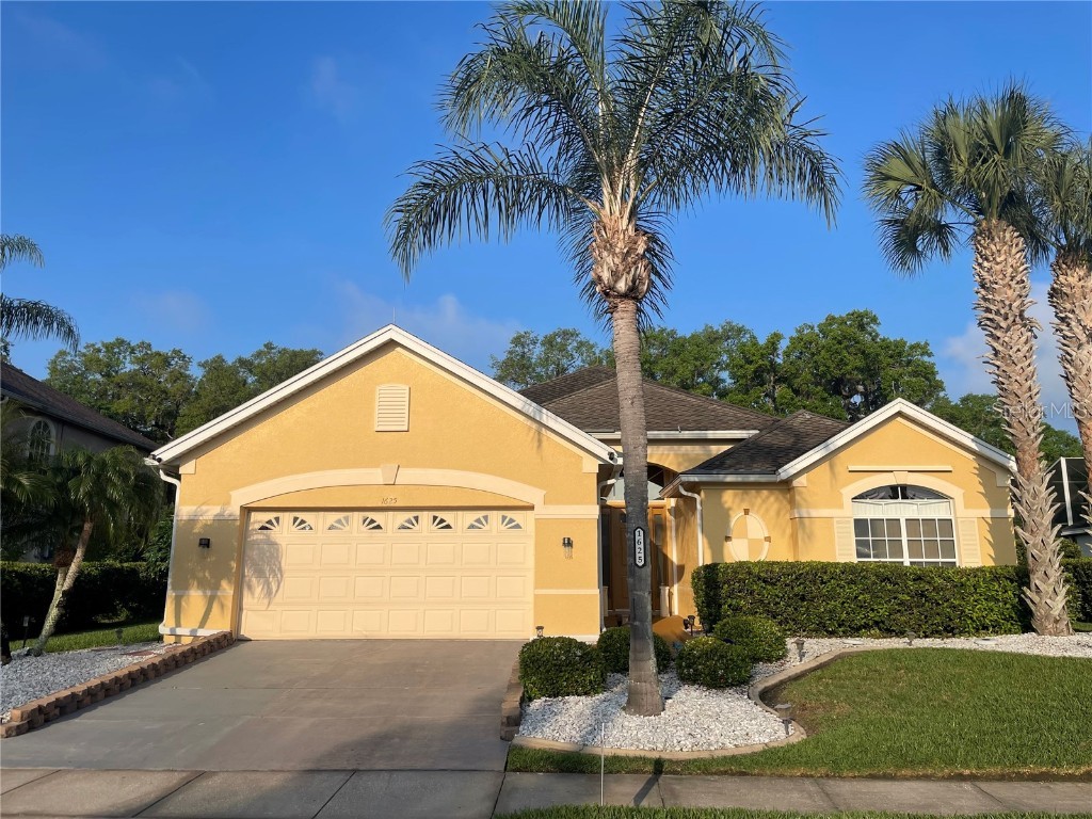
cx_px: 546
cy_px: 410
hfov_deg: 67.3
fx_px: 820
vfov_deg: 53.1
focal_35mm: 26
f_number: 1.6
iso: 32
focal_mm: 4.2
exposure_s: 1/4292
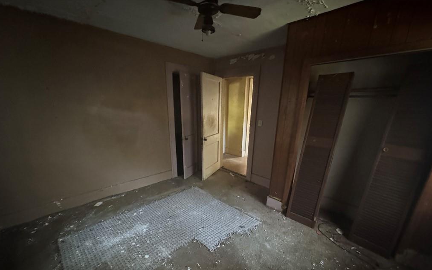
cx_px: 215
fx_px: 177
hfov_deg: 101.5
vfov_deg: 74.0
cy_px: 162
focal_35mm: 15
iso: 1600
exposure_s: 1/30
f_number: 2.2
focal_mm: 2.22
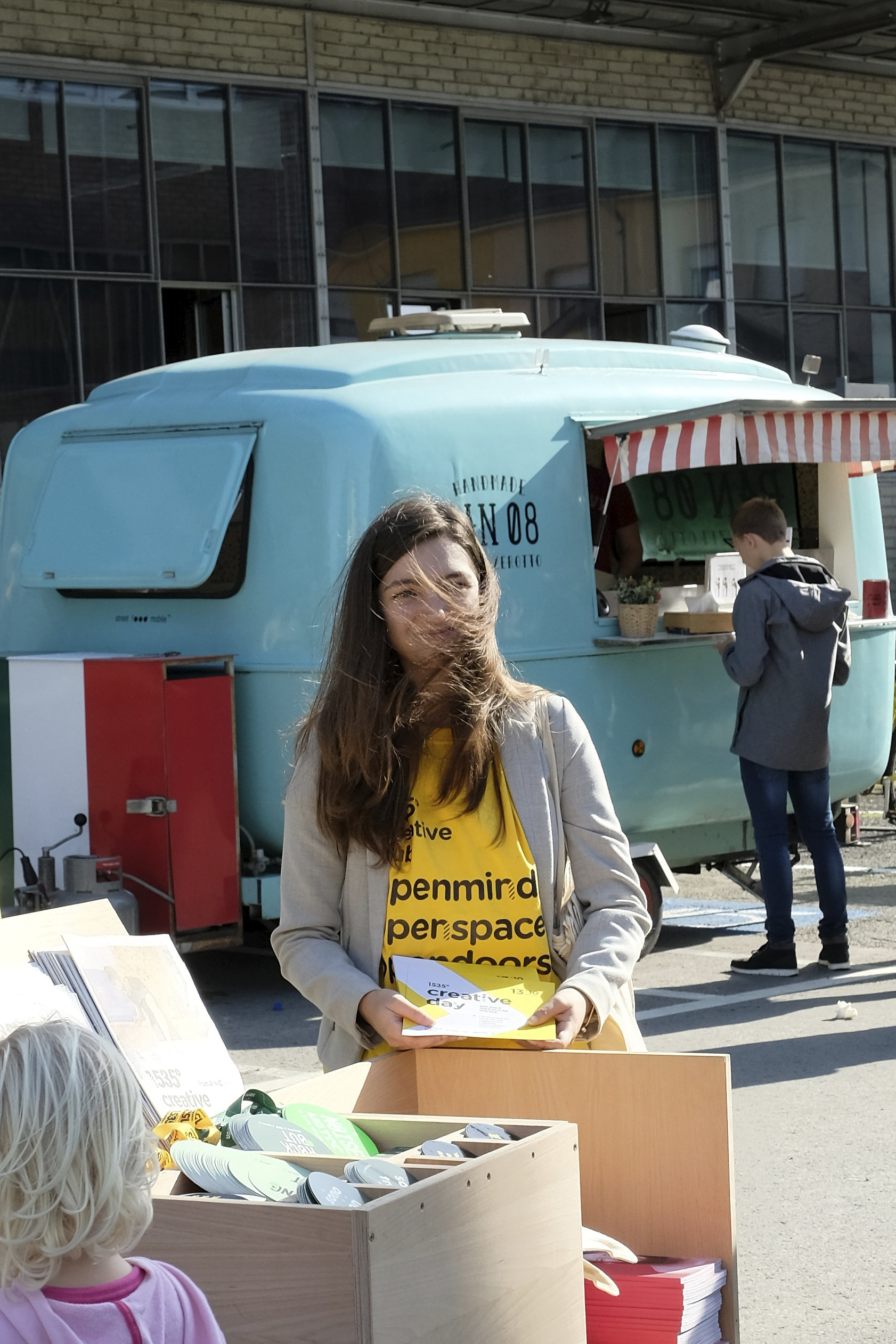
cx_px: 44
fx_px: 3285
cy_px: 754
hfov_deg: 15.3
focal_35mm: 88
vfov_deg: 23.1
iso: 400
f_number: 6.4
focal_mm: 24.9
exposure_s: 1/350
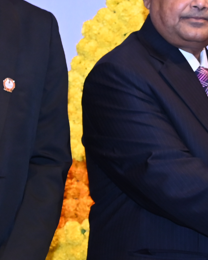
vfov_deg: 9.4
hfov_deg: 7.3
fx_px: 1577
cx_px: 364
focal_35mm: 205
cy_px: 170
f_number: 5.6
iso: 1250
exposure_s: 1/125
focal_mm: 46
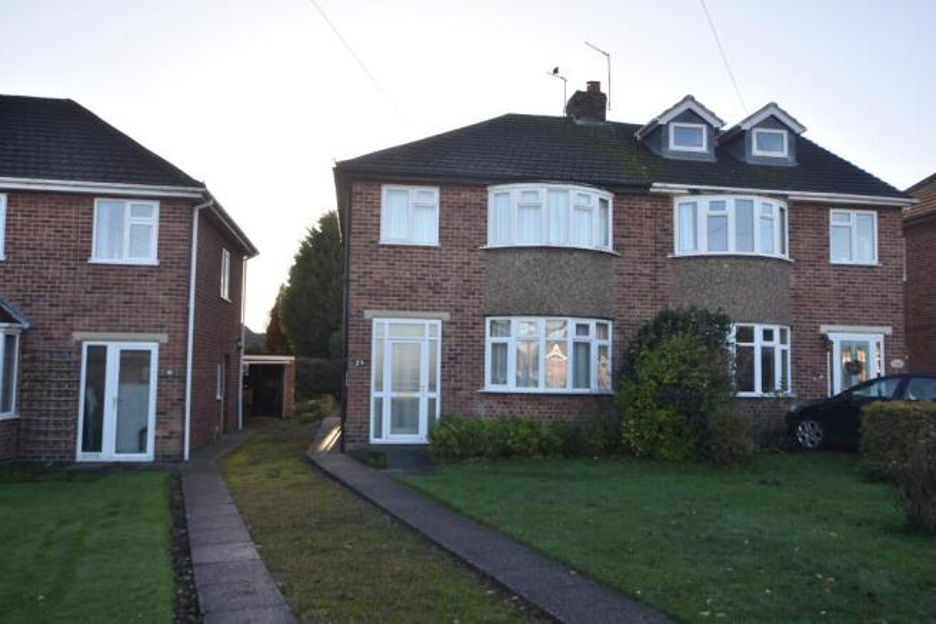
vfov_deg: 43.6
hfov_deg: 61.9
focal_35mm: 30
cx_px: 468
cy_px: 312
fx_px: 780
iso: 100
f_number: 5.6
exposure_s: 1/125
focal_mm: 20
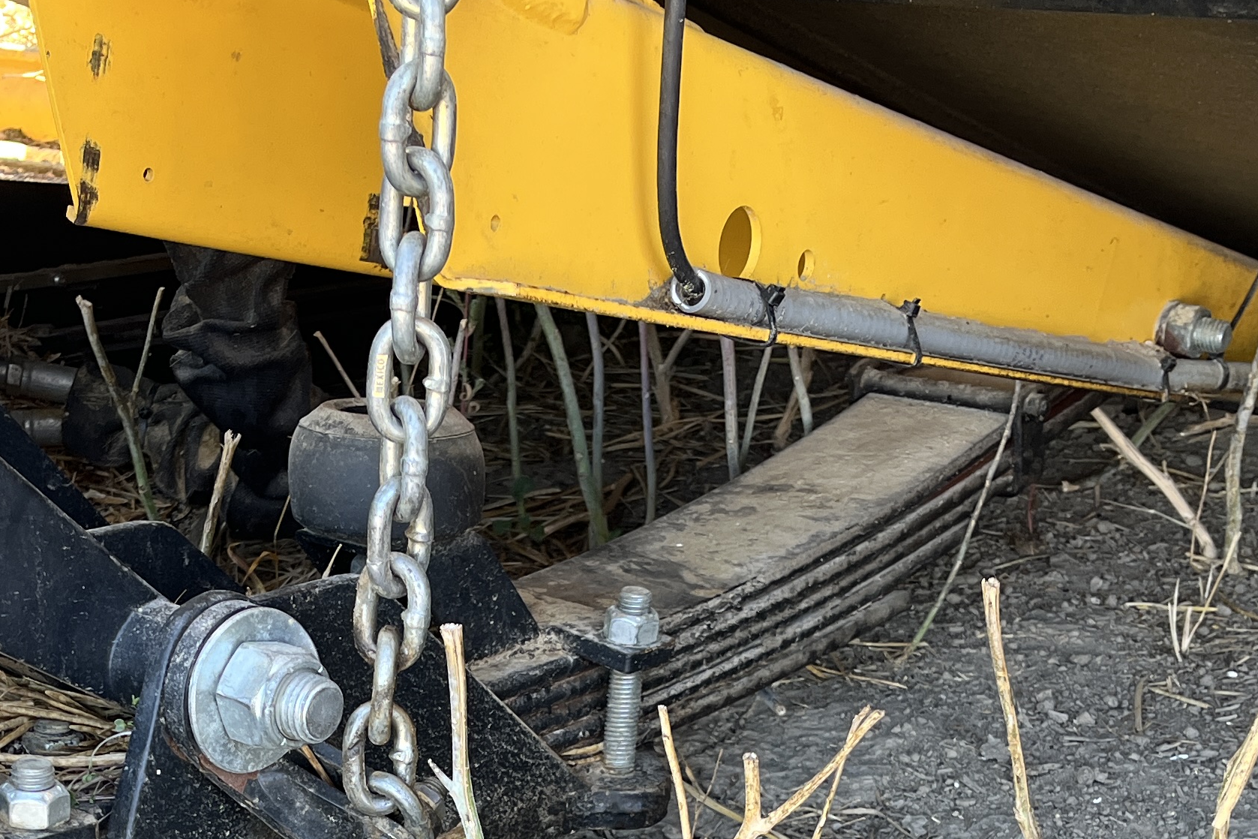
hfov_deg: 30.8
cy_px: 947
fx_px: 2271
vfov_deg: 19.9
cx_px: 431
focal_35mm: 65
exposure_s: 1/121
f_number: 1.6
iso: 50
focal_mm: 5.1
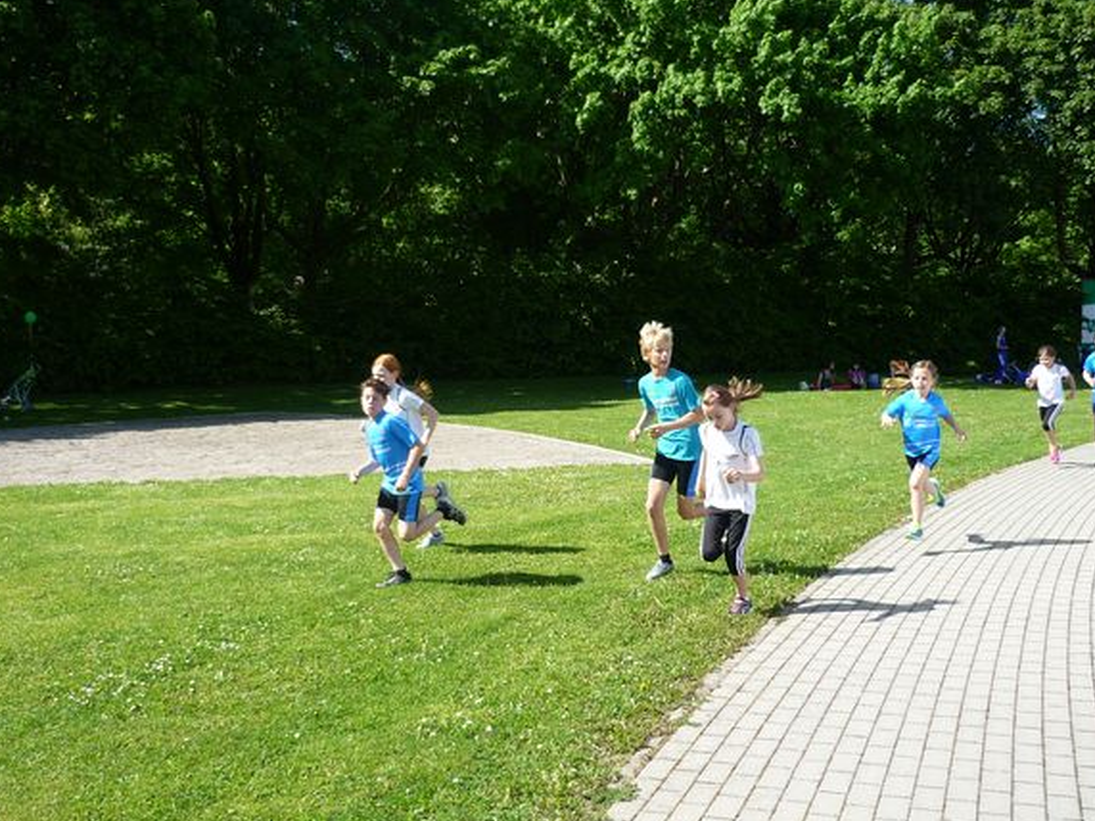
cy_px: 399
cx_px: 529
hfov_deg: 50.1
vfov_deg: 38.6
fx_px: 1170
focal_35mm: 37
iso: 100
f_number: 2.8
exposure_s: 1/640
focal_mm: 5.5
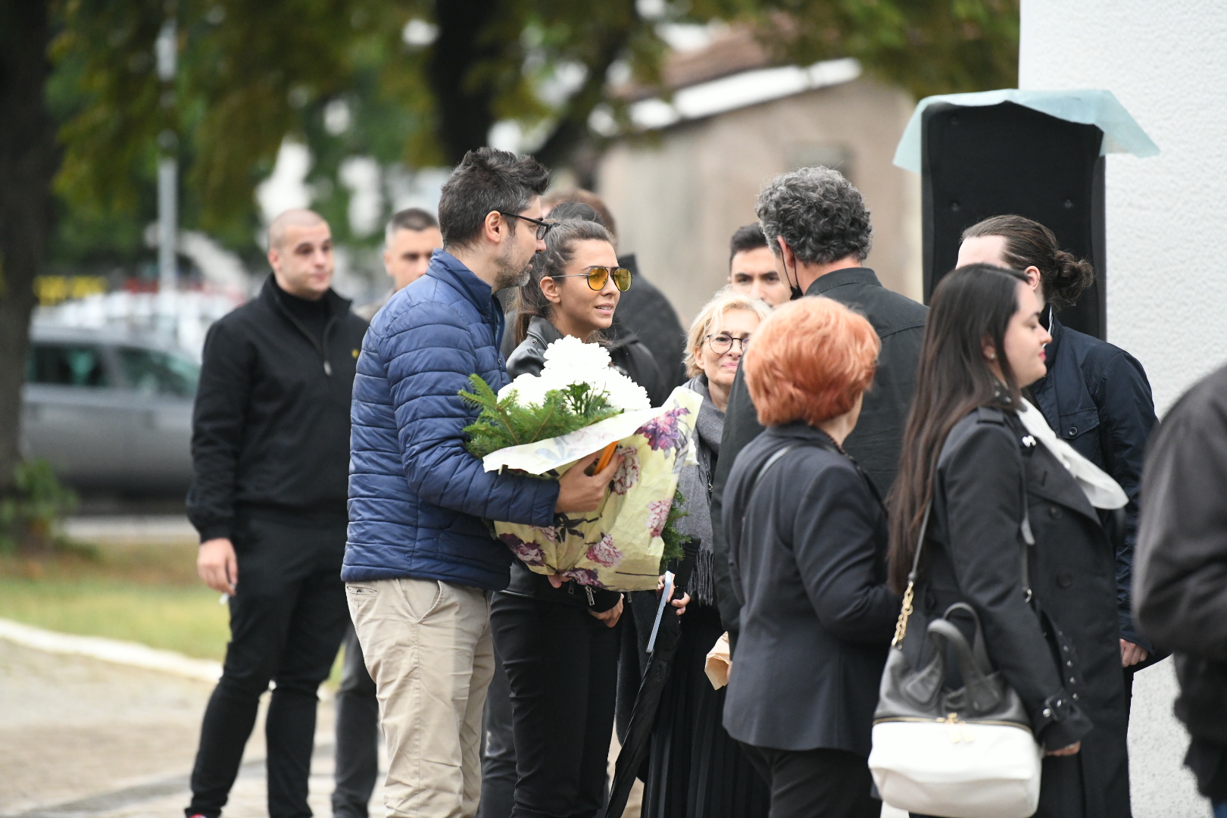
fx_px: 6816
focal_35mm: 200
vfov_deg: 6.9
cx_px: 614
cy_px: 409
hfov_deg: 10.3
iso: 5000
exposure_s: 1/6400
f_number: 2.8
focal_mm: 200
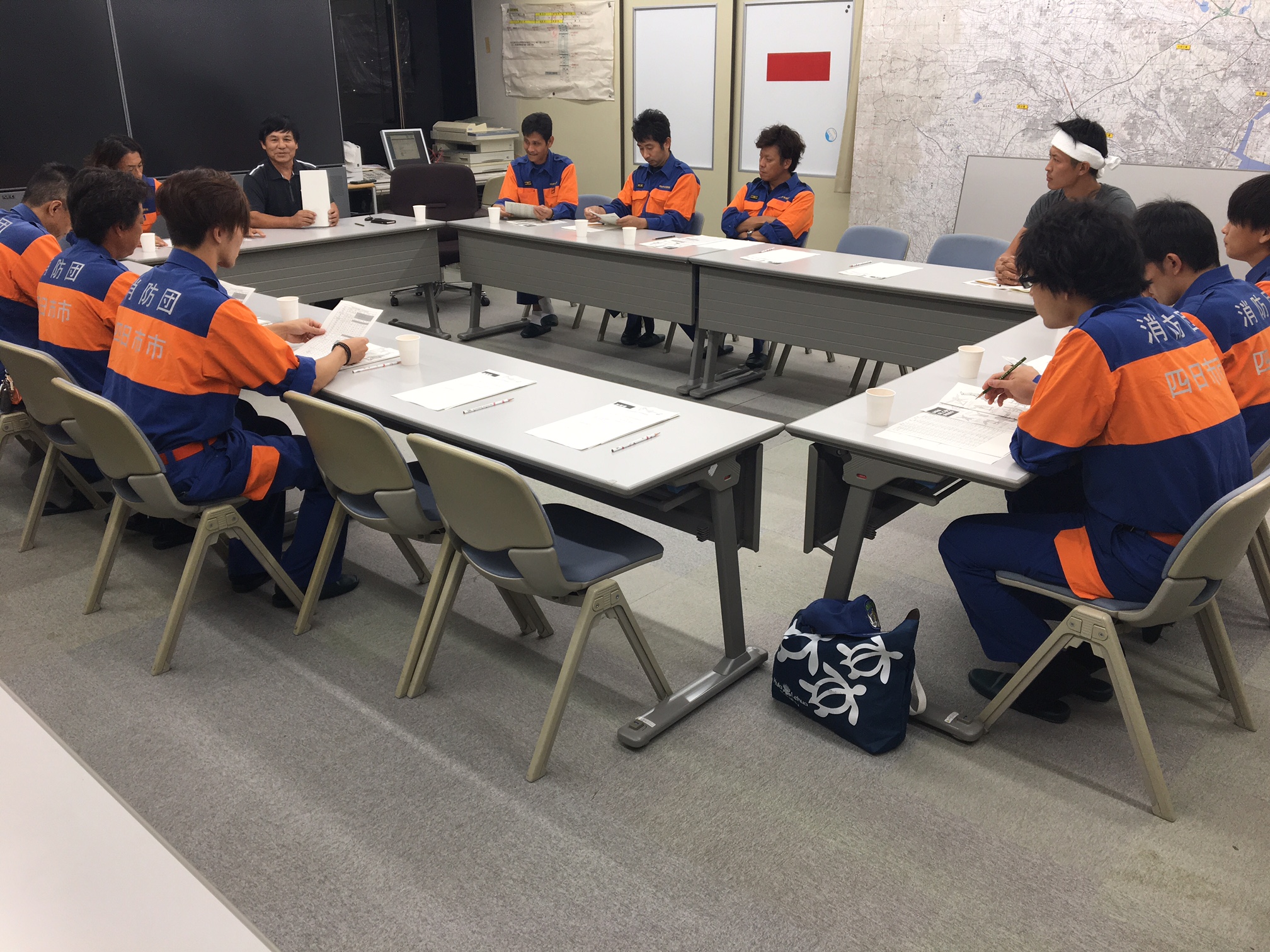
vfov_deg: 48.2
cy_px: 476
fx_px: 1064
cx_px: 635
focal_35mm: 29
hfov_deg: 61.7
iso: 32
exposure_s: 1/60
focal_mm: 4.15
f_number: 2.2
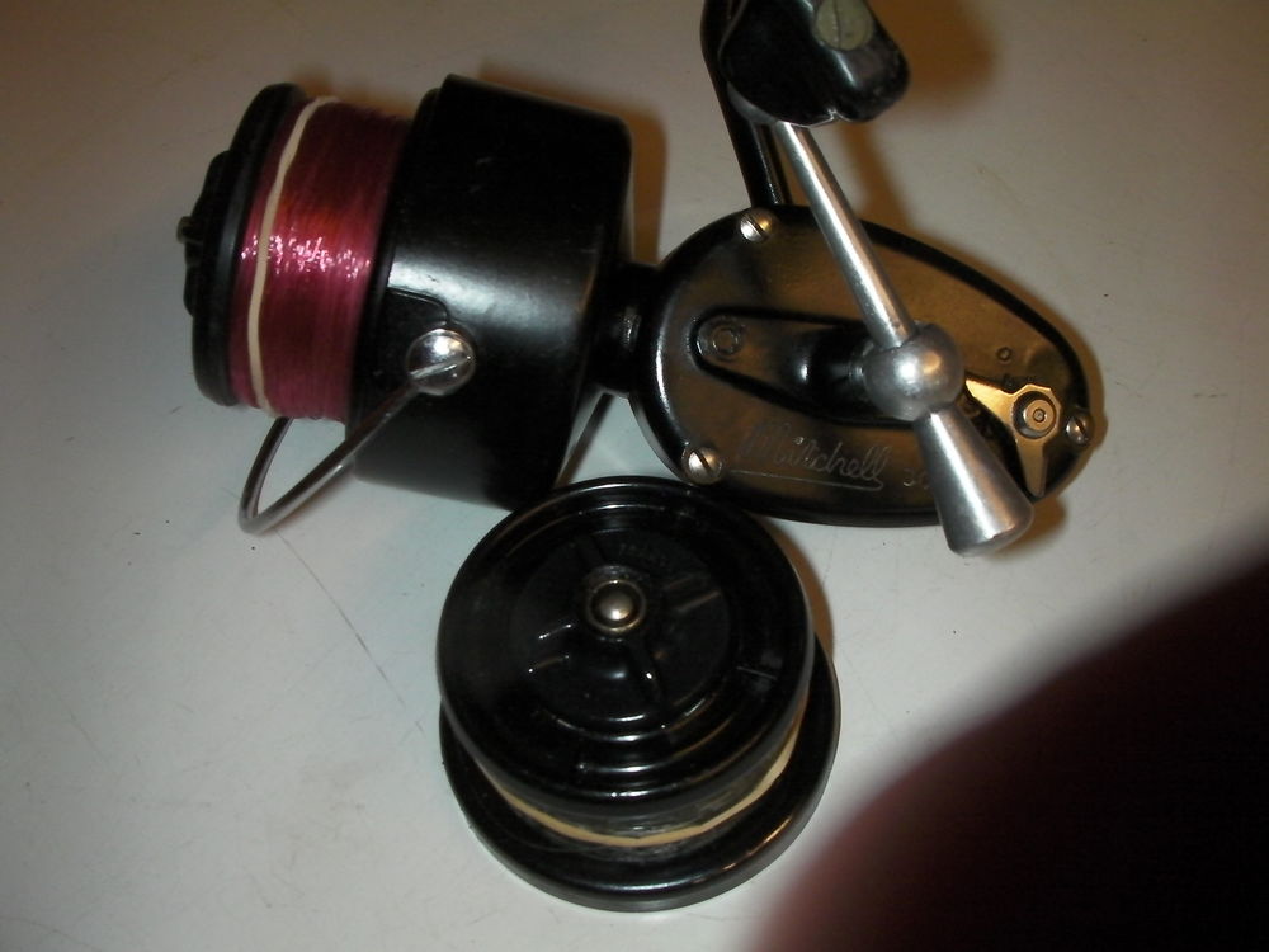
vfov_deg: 37.7
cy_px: 476
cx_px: 634
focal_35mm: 38
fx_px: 1393
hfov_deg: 49.0
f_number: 5.6
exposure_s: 1/30
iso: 200
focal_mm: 6.3
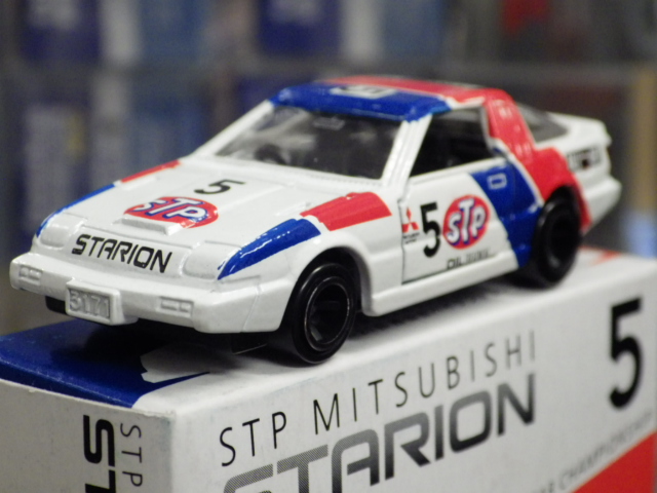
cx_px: 328
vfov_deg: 14.4
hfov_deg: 19.1
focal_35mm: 103
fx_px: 1955
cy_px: 246
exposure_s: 1/45
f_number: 4.6
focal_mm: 18.4
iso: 800
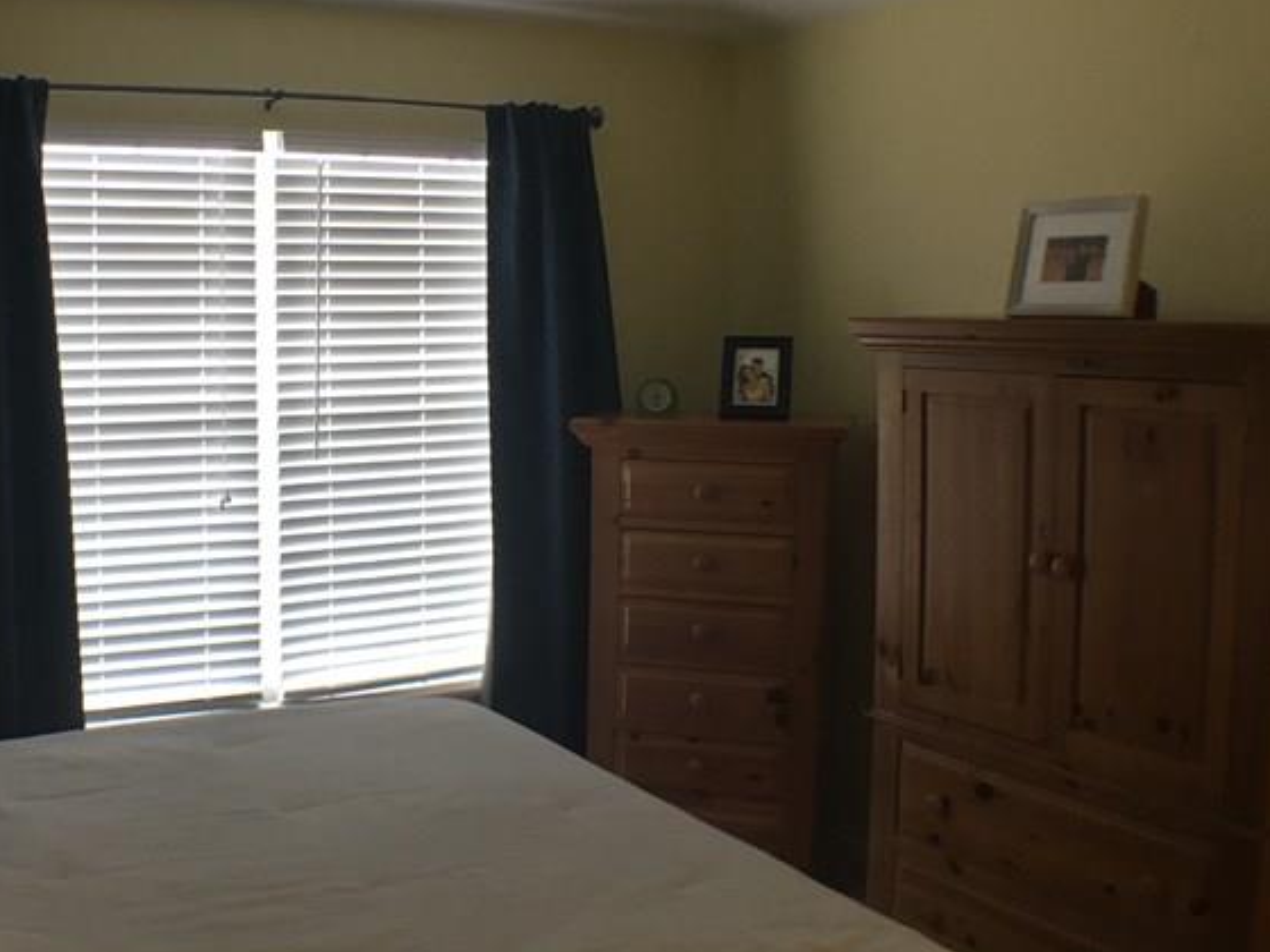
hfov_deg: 35.5
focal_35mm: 53
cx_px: 340
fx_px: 1944
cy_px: 390
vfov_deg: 27.5
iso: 50
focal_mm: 4.15
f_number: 2.2
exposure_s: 1/15
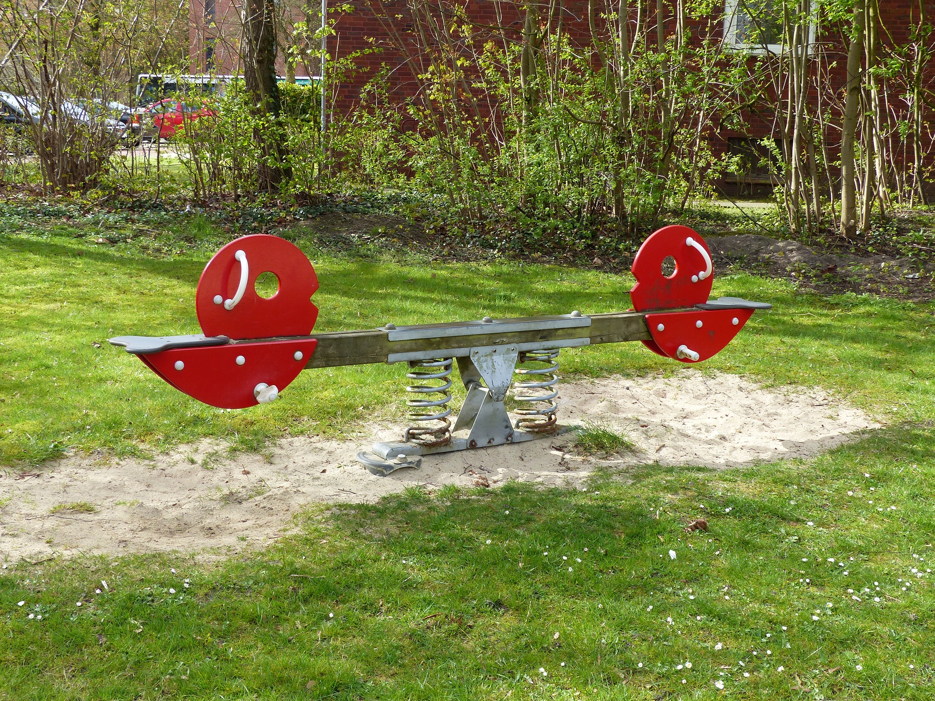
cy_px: 350
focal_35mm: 47
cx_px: 468
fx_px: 1269
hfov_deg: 40.4
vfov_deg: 30.9
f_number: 4
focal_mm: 8.4
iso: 100
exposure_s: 1/250
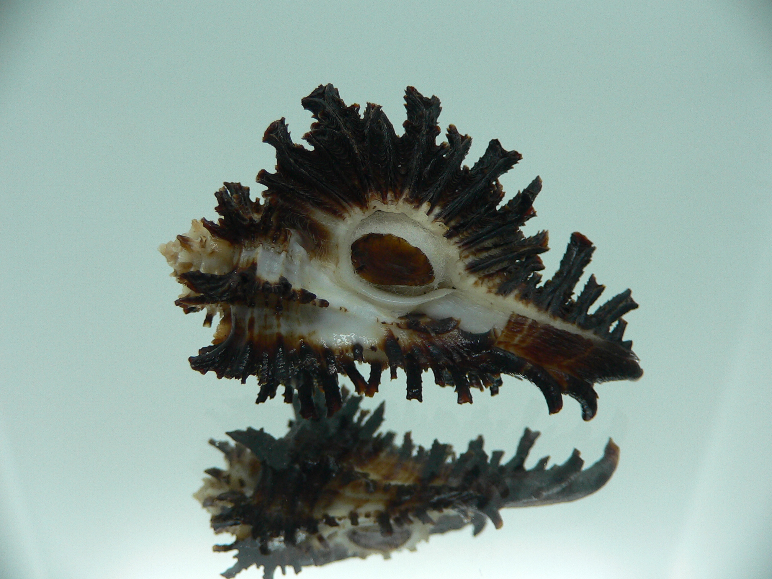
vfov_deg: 40.7
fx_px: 781
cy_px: 290
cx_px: 386
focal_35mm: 35
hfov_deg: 52.6
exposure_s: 1/60
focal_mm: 4.6
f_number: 2.8
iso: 80
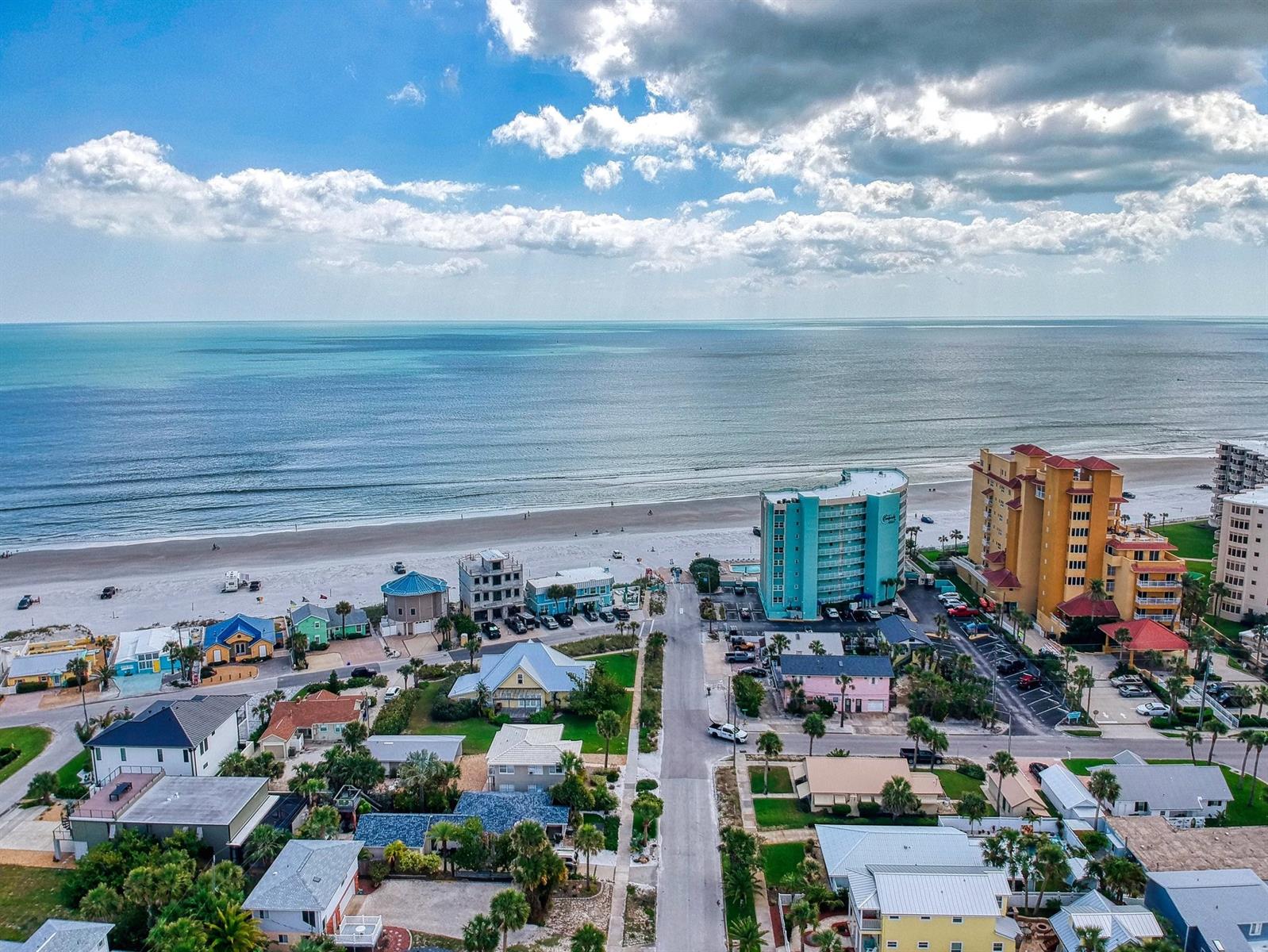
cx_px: 634
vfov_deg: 54.9
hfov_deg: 69.4
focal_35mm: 25
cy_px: 476
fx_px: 916
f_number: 2.6
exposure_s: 1/1600
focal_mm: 4.49
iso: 100
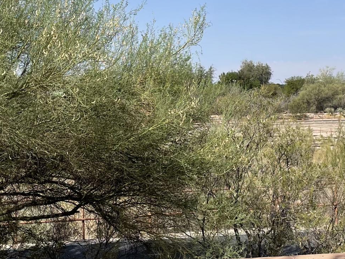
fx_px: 797
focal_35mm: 80
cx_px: 240
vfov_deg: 18.4
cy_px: 112
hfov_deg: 24.3
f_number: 1.6
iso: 32
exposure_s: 1/4000
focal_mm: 4.2
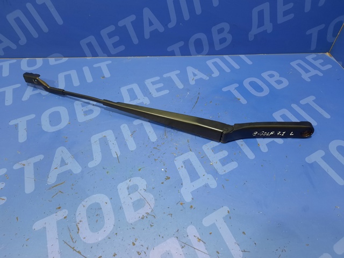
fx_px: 248
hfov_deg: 69.4
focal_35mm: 25
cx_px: 172
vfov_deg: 54.9
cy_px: 129
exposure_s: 1/33
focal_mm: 4.6
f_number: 2
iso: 320
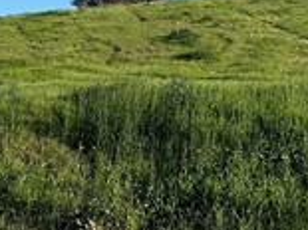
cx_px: -70
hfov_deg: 18.7
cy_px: -10
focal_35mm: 99
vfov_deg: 14.6
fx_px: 880
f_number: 1.78
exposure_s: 1/3597
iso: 80
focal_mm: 6.86
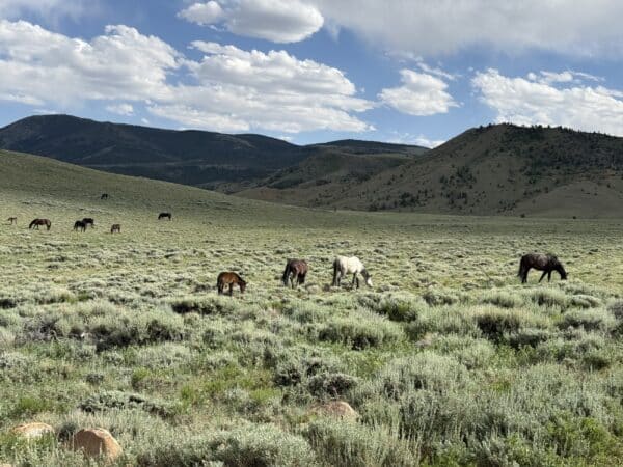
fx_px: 864
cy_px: 234
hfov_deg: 39.7
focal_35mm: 48
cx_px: 312
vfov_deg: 30.3
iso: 100
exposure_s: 1/5587
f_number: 1.78
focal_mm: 6.76
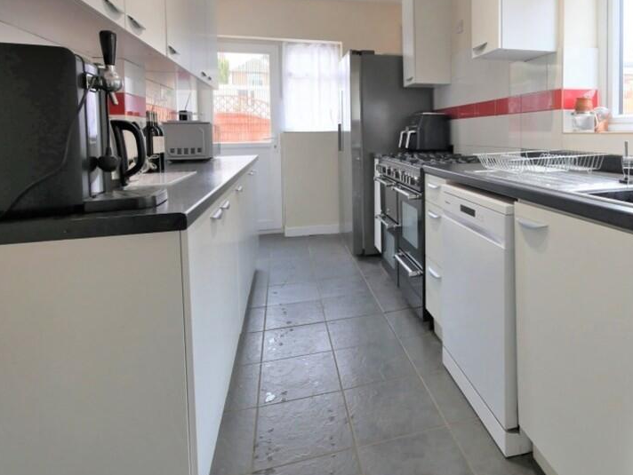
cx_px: 423
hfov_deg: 71.7
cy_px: 148
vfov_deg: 57.3
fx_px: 421
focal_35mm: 23
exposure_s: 1/60
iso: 320
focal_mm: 8
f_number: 4
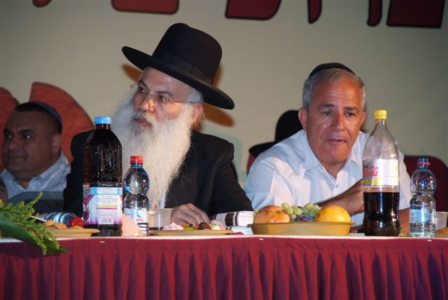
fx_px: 2528
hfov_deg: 10.1
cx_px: 224
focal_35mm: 203
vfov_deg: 6.8
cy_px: 150
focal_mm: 135
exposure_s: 1/160
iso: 1000
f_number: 5.6
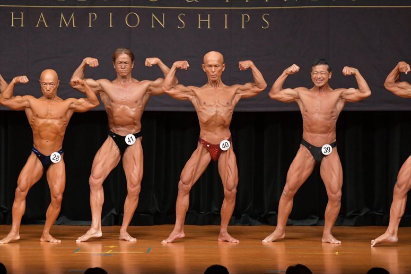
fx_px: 2739
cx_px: 206
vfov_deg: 5.7
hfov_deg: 8.6
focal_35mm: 240
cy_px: 137
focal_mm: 160
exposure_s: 1/400
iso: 5000
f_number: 5.6
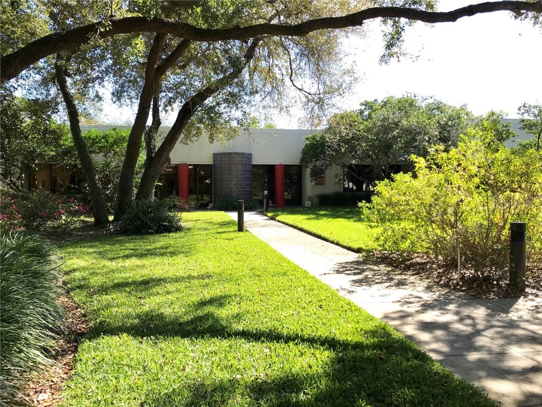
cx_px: 271
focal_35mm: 28
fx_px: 438
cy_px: 204
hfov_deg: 63.4
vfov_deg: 49.7
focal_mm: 3.99
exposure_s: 1/541
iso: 20
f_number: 1.8
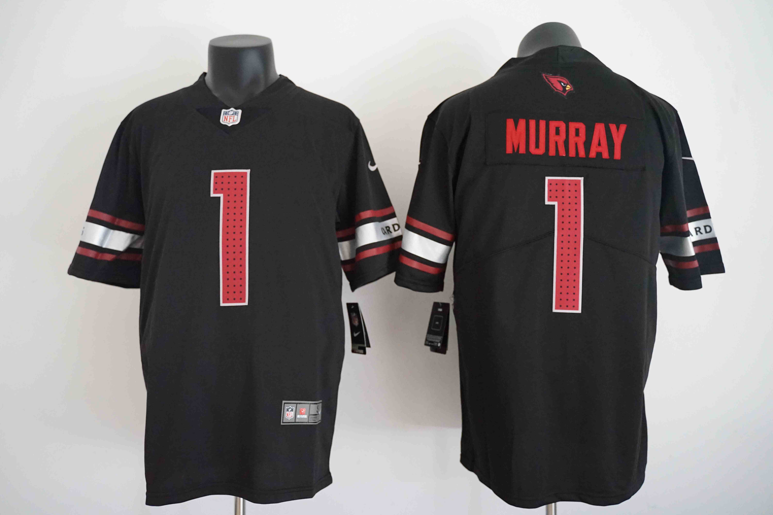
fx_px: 601
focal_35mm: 28
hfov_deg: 65.5
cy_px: 258
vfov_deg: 46.4
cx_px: 386
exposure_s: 1/2
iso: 6400
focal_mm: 28
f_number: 2.8
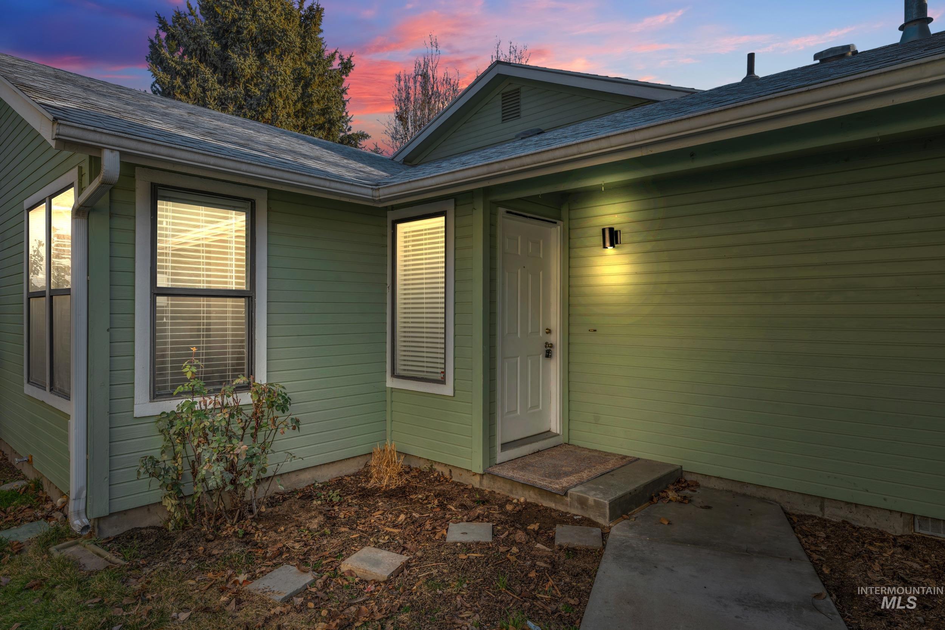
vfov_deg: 60.7
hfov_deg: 82.6
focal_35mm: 20
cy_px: 315
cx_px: 472
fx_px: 538
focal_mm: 20.5
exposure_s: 1/25
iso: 100
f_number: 9
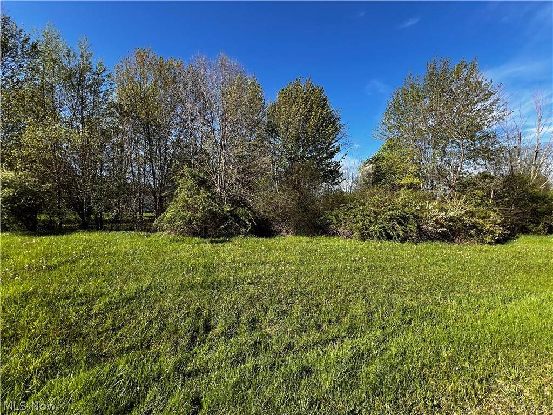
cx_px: 276
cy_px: 208
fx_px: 208
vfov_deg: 89.9
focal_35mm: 13
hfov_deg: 106.2
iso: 32
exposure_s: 1/652
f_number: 1.8
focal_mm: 1.57
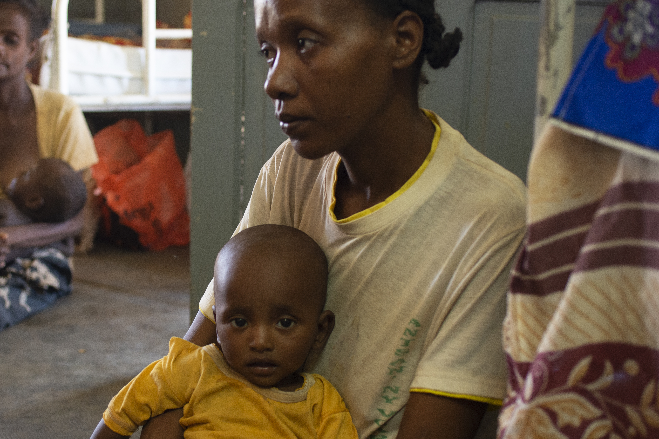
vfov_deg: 26.0
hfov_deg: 38.0
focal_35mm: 52
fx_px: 952
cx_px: 254
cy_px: 254
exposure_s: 1/100
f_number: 2.8
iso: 1250
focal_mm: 35
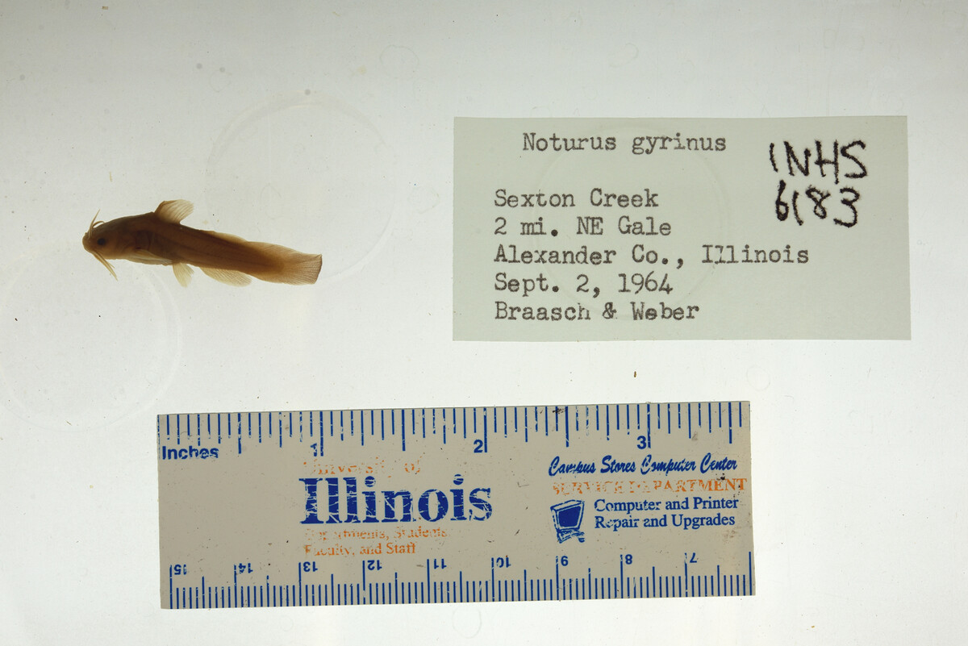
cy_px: 323
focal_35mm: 60
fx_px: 1614
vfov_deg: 22.6
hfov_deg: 33.4
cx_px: 484
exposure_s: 1/200
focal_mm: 60
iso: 100
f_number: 10
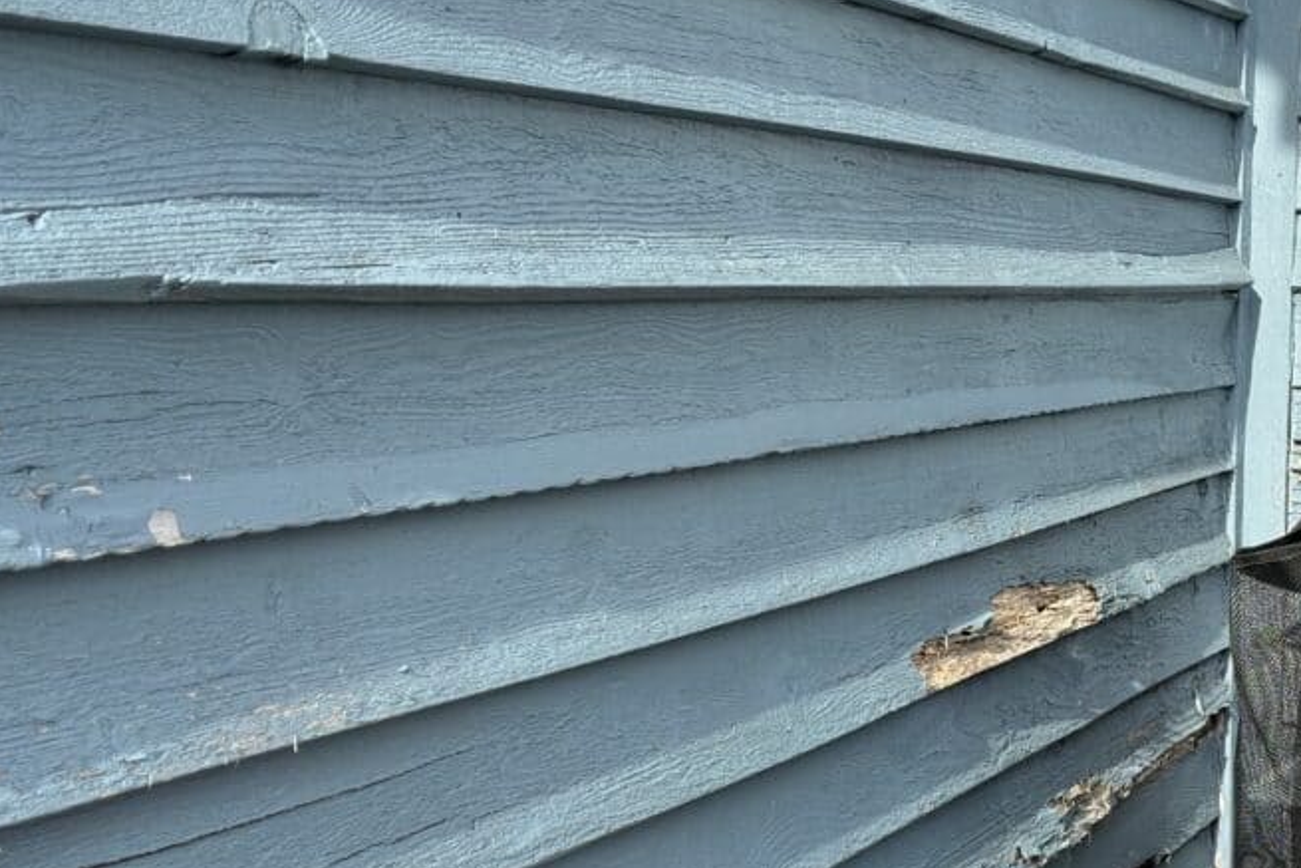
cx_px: 999
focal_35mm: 78
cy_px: 689
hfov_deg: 25.6
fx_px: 2819
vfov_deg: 17.4
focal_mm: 6.76
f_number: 1.78
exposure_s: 1/1094
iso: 64
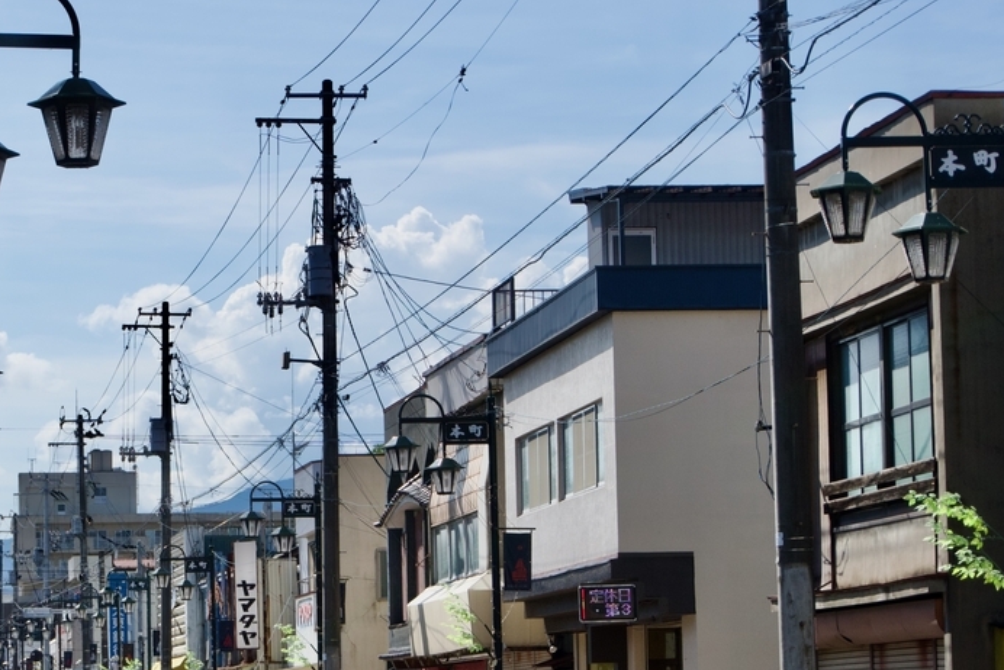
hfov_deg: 15.6
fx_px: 3627
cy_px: 554
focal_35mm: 130
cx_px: 164
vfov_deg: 10.5
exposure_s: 1/1250
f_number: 7.1
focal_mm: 50
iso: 200
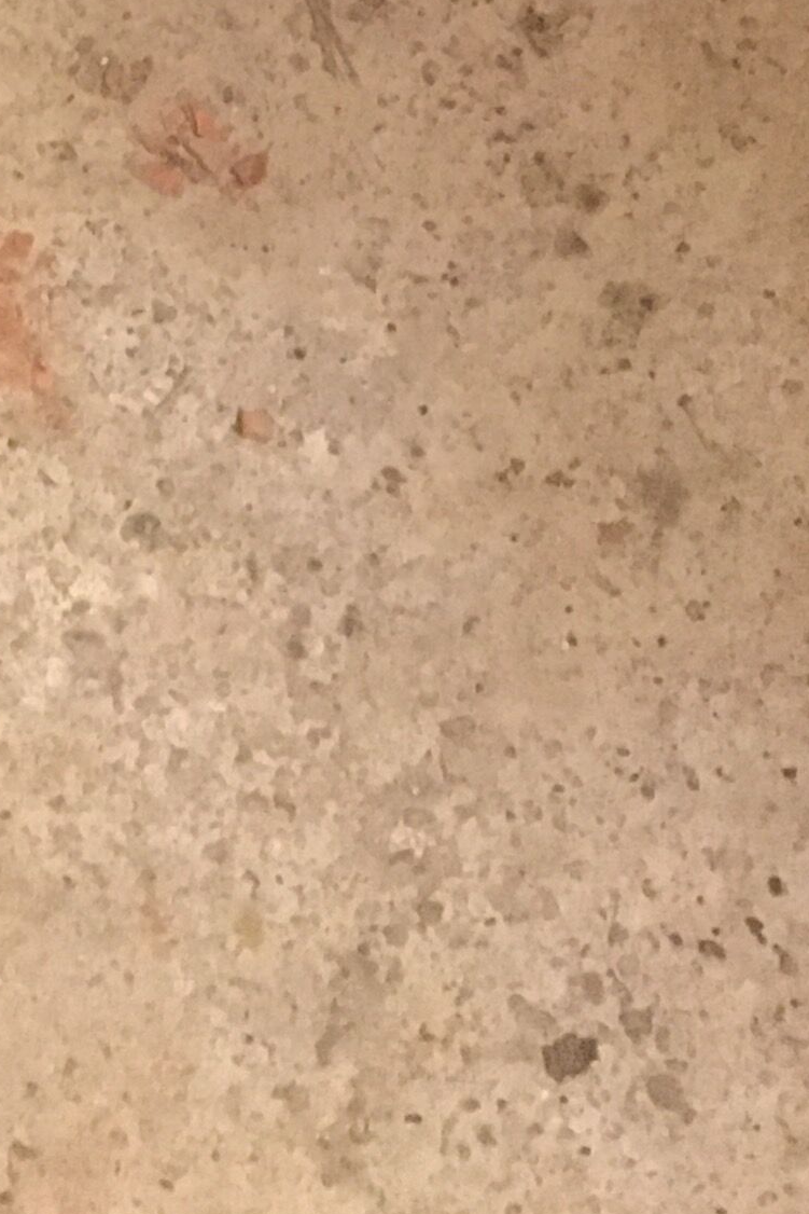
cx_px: -678
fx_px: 3639
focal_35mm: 108
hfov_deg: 11.7
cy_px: -806
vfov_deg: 16.5
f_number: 2.2
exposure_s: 1/17
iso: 400
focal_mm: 4.15
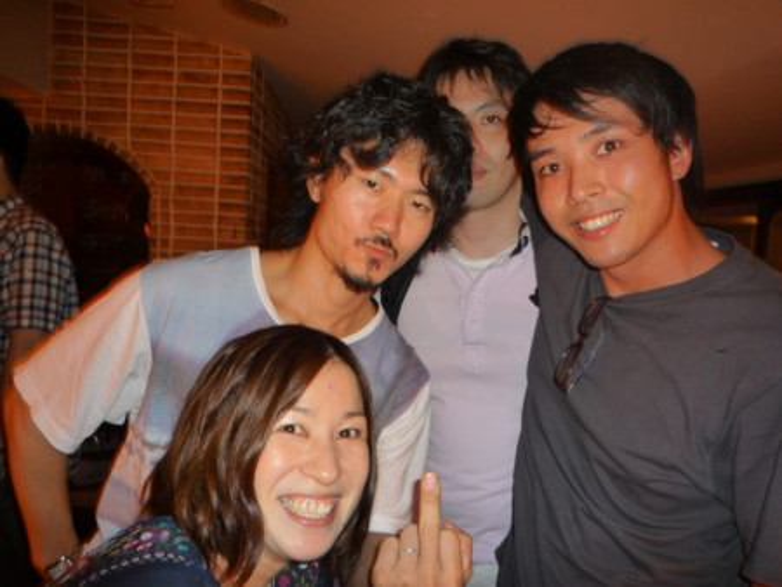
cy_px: 294
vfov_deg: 54.9
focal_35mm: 25
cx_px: 391
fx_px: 565
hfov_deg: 69.4
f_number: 4
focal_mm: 4.4
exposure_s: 1/8
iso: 160
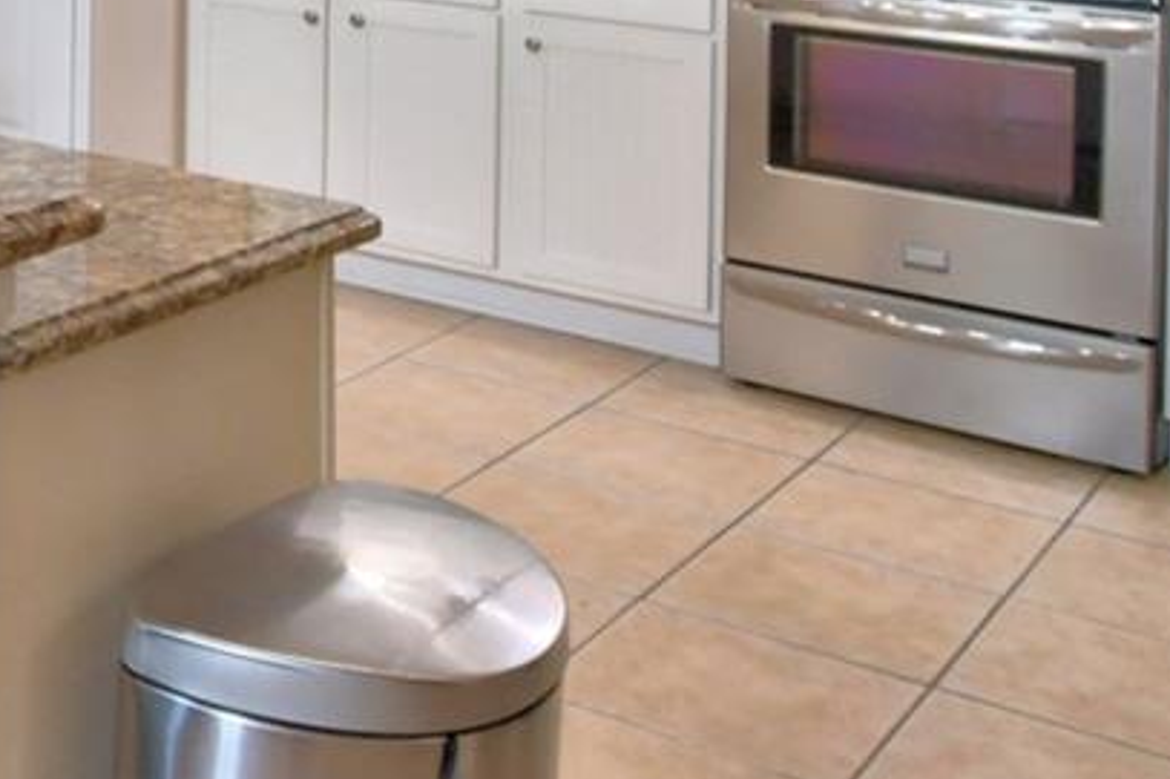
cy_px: -264
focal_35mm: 59
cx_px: -213
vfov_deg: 20.7
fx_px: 1917
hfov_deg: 29.5
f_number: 4.5
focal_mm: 10
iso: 400
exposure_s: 1/50
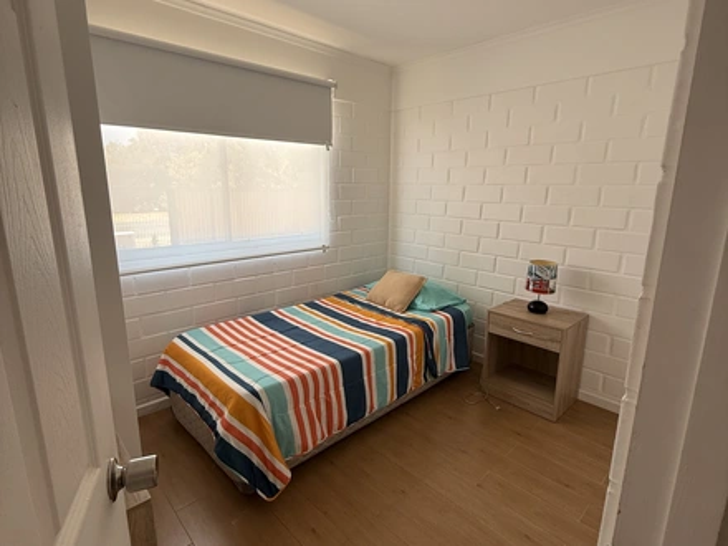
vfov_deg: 85.7
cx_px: 364
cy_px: 273
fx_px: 294
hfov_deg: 102.1
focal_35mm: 14
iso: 64
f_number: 2.2
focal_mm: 2.22
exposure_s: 1/99
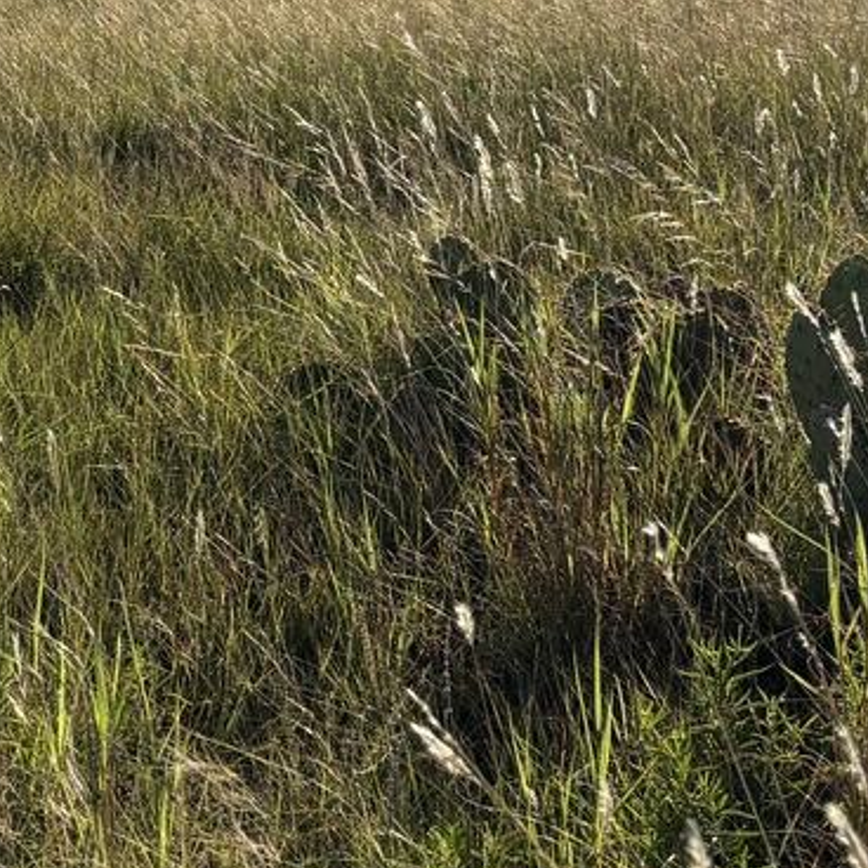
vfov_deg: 19.0
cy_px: 101
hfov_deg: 18.6
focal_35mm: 90
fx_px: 2553
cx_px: -75
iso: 50
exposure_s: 1/6329
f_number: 1.6
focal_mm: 5.96
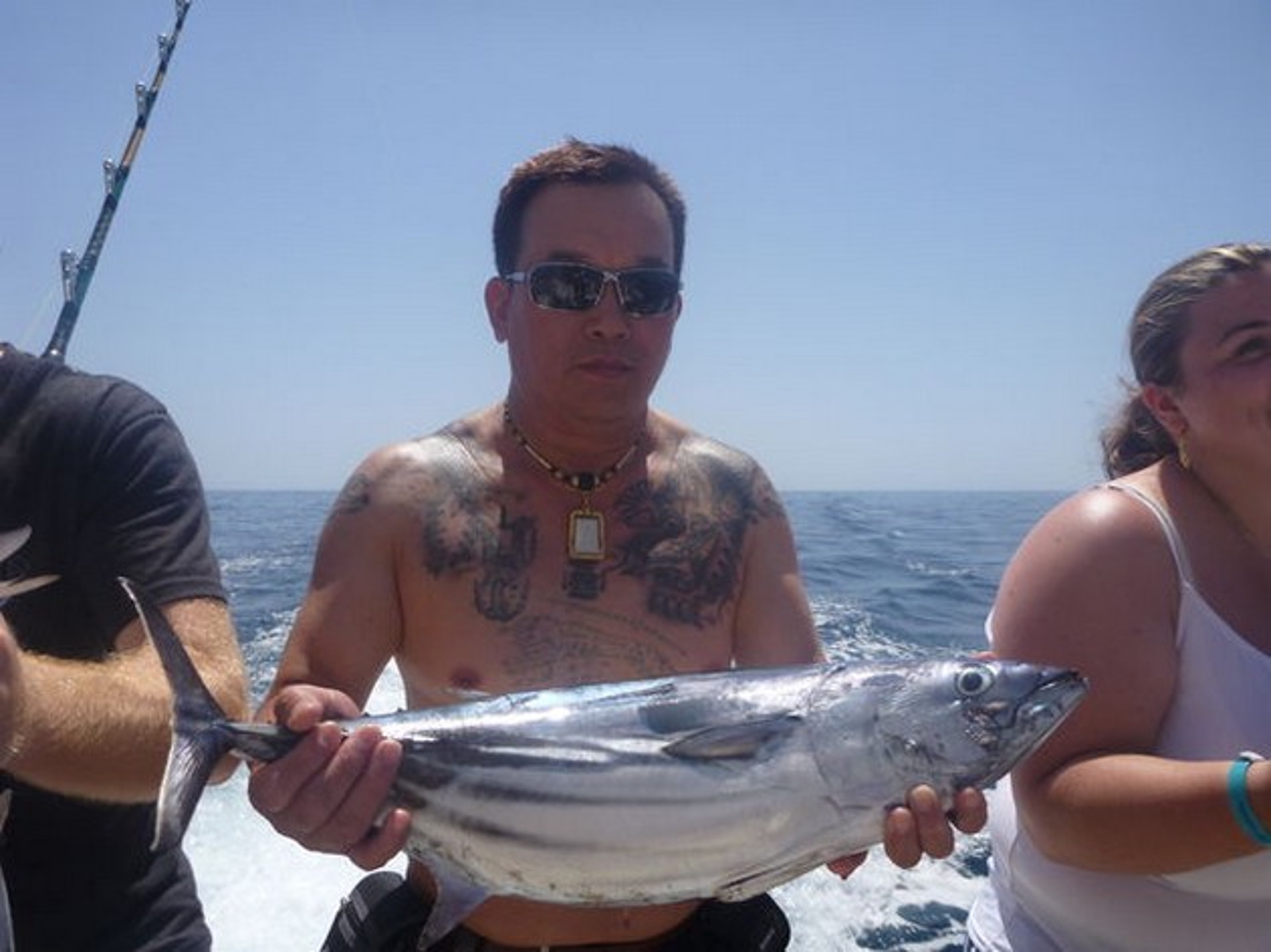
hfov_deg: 63.5
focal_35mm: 28
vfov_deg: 49.7
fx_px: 1028
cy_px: 476
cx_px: 636
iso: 100
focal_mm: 4.9
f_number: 10
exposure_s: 1/160
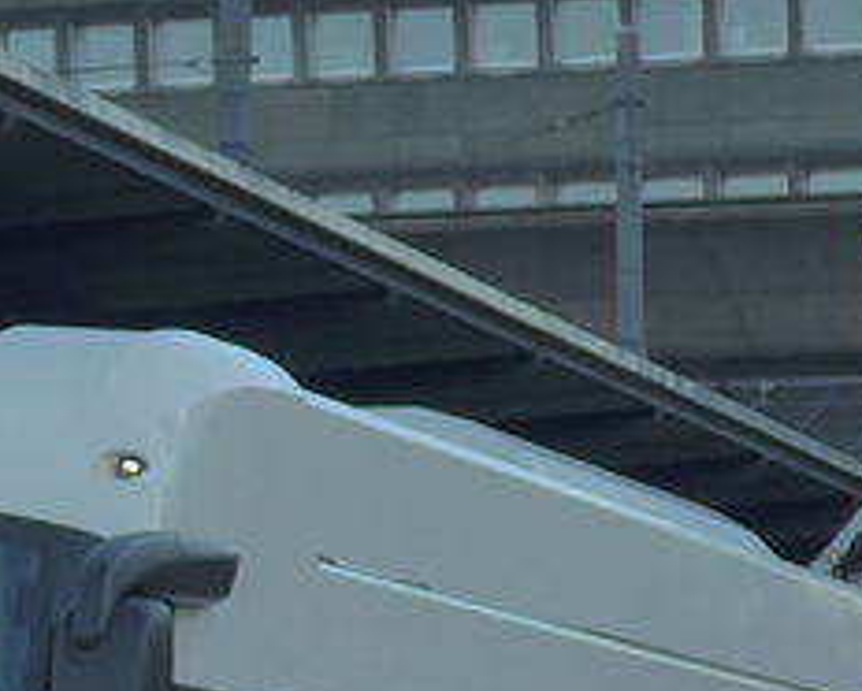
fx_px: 5924
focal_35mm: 232
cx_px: 26
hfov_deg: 8.3
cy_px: 446
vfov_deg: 6.7
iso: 160
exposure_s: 1/250
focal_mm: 9.5
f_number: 3
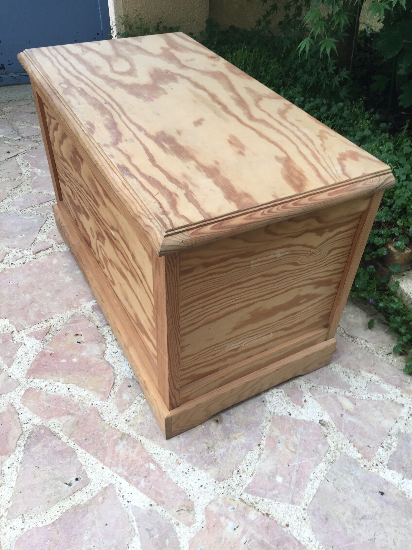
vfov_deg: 61.7
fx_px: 460
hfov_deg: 48.2
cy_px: 275
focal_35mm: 29
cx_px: 206
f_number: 2.2
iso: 32
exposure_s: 1/120
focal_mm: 4.15
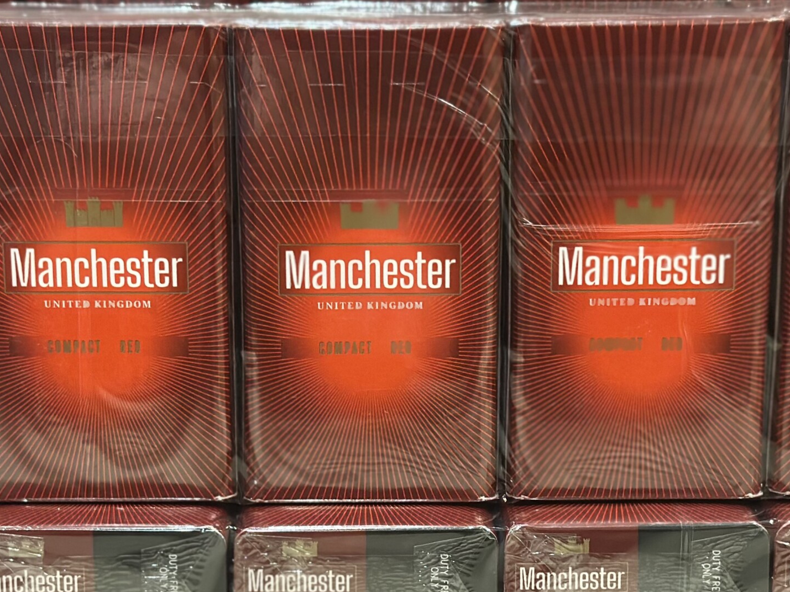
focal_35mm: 86
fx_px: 1963
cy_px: 457
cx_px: 386
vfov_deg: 17.1
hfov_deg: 22.8
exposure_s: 1/33
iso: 400
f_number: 1.78
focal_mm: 6.86
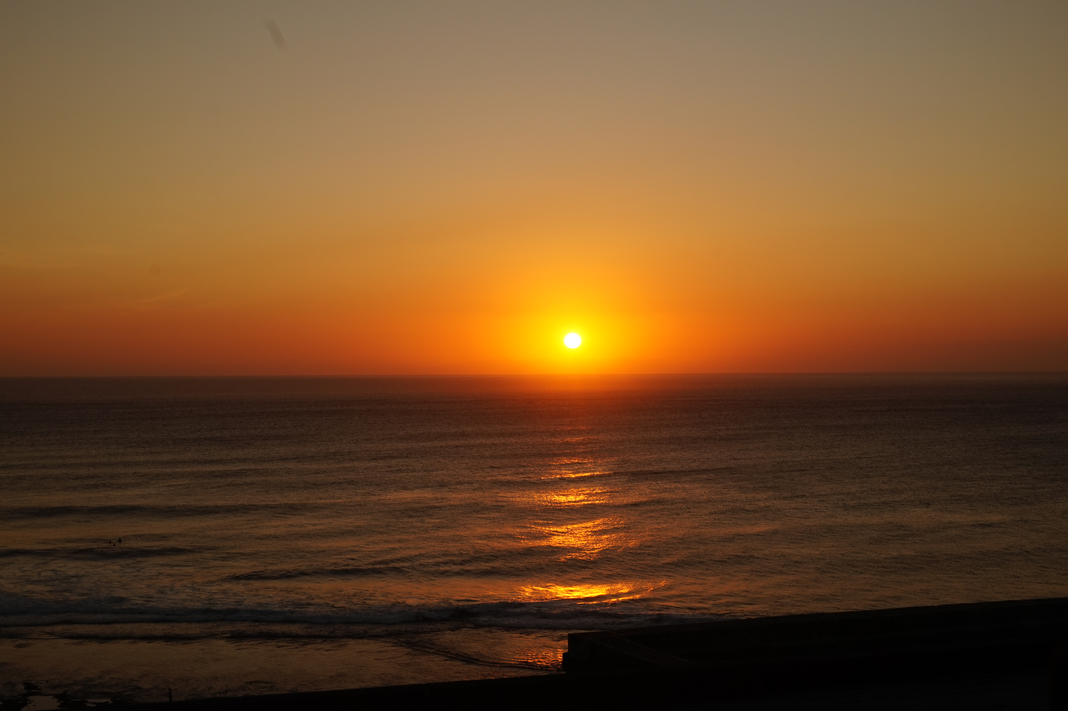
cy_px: 356
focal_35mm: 52
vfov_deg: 25.7
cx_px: 534
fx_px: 1557
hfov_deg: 37.9
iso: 100
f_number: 14
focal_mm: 35
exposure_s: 1/80
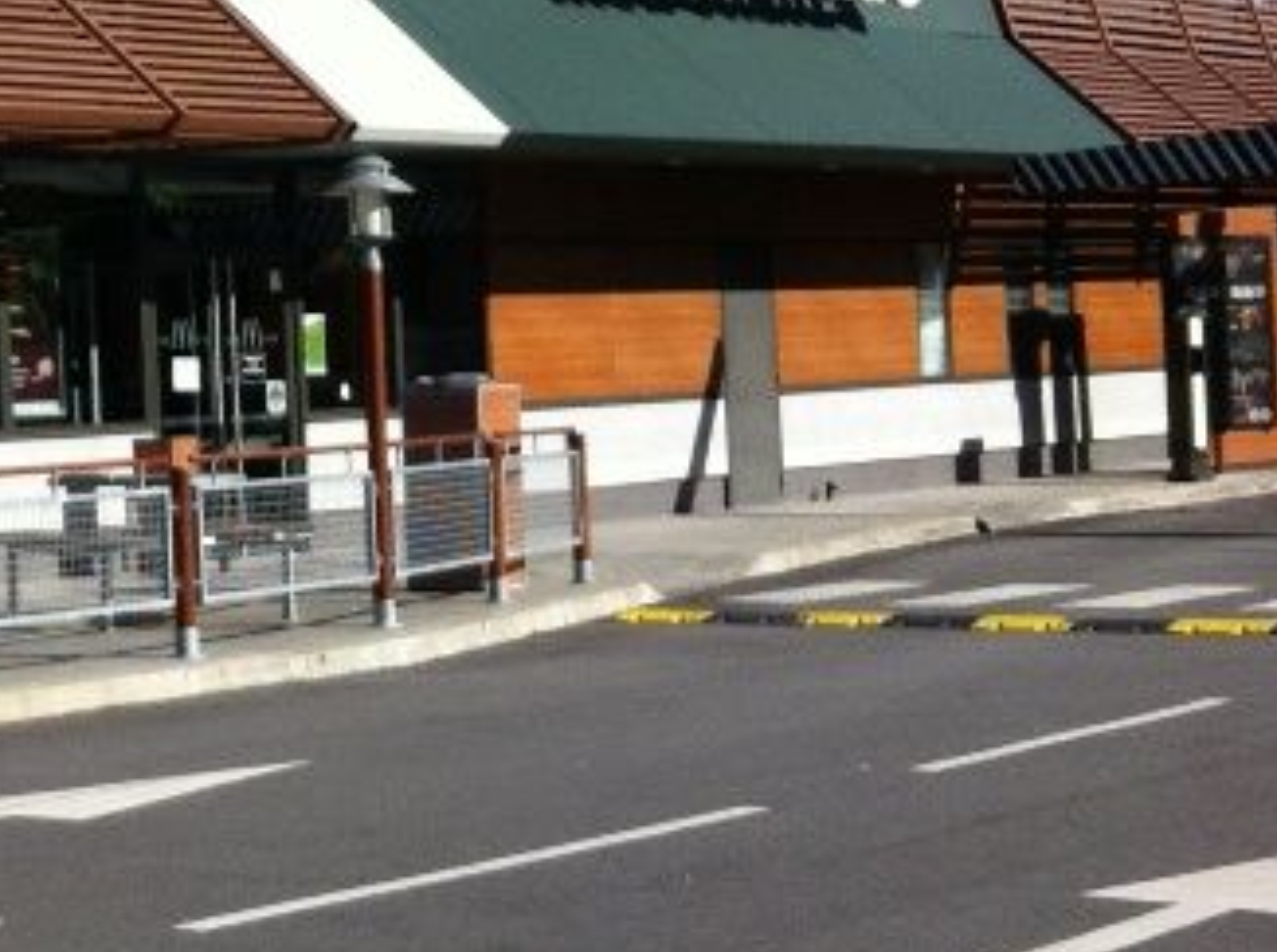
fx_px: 4049
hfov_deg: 16.4
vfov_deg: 13.4
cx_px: -627
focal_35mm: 110
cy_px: 304
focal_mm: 3.85
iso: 80
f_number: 2.8
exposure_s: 1/1117
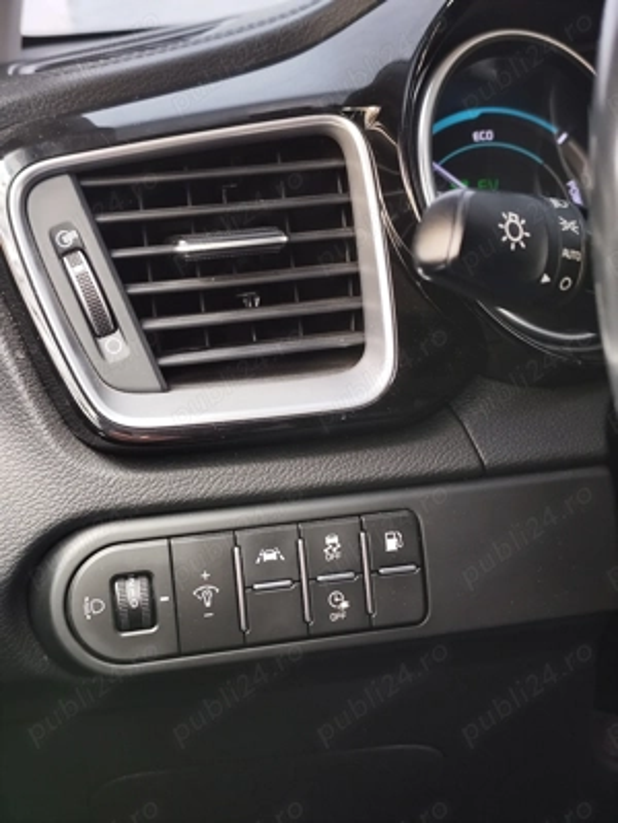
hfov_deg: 31.5
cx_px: 309
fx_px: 1095
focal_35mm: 46
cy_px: 412
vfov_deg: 41.2
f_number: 1.65
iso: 320
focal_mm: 6.14
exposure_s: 1/25
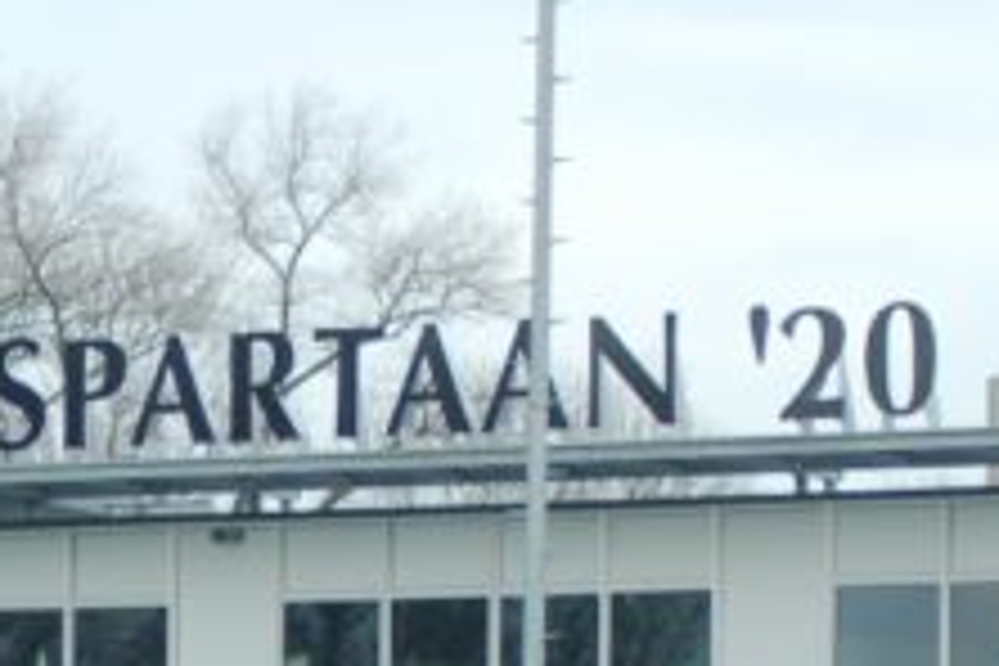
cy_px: 968
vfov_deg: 4.5
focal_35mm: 307
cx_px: -72
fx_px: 8519
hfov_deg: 6.7
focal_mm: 70
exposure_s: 1/200
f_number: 4
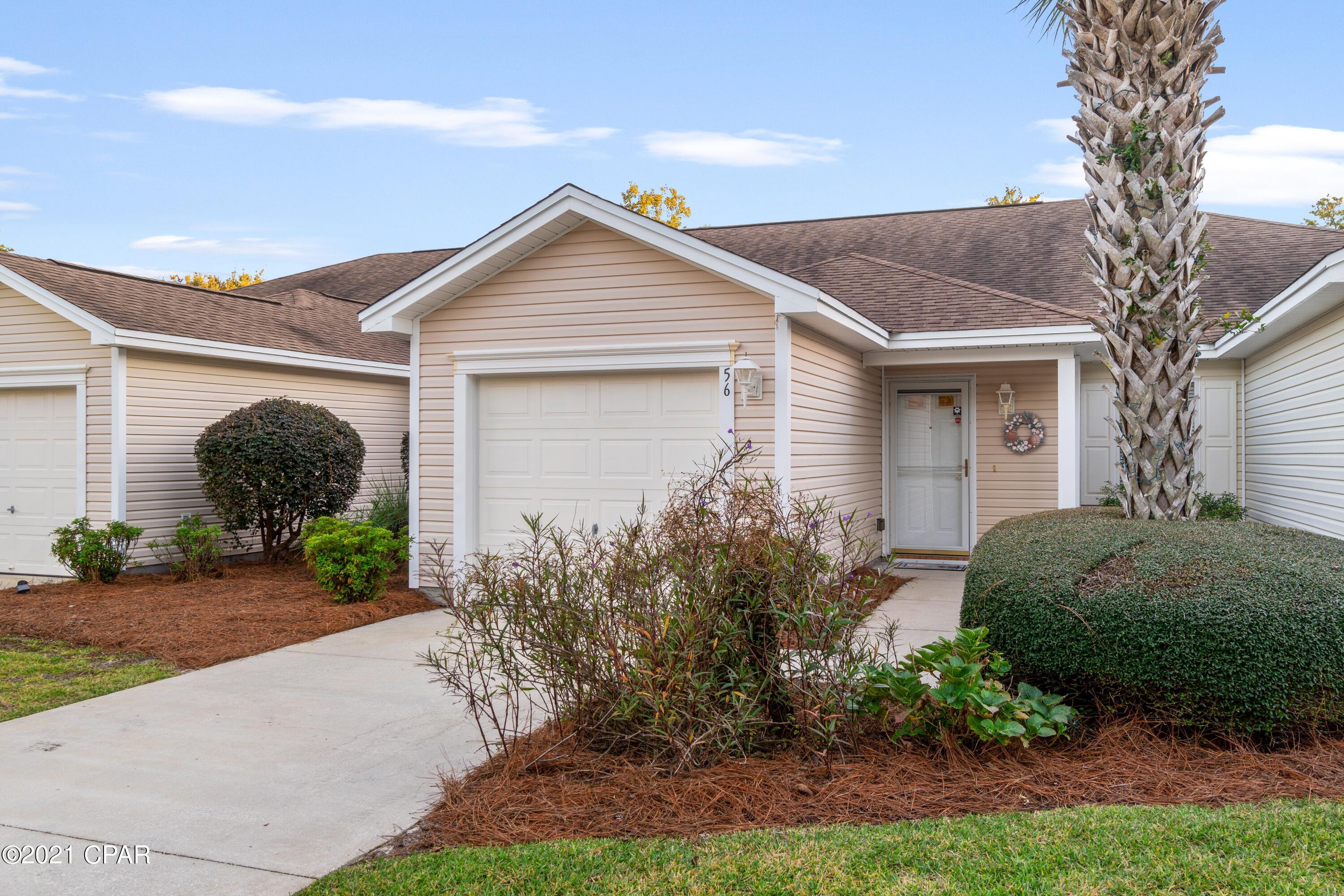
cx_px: 672
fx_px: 1008
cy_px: 448
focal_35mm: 27
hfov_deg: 67.4
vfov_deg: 47.9
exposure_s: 1/3
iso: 100
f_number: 8
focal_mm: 18
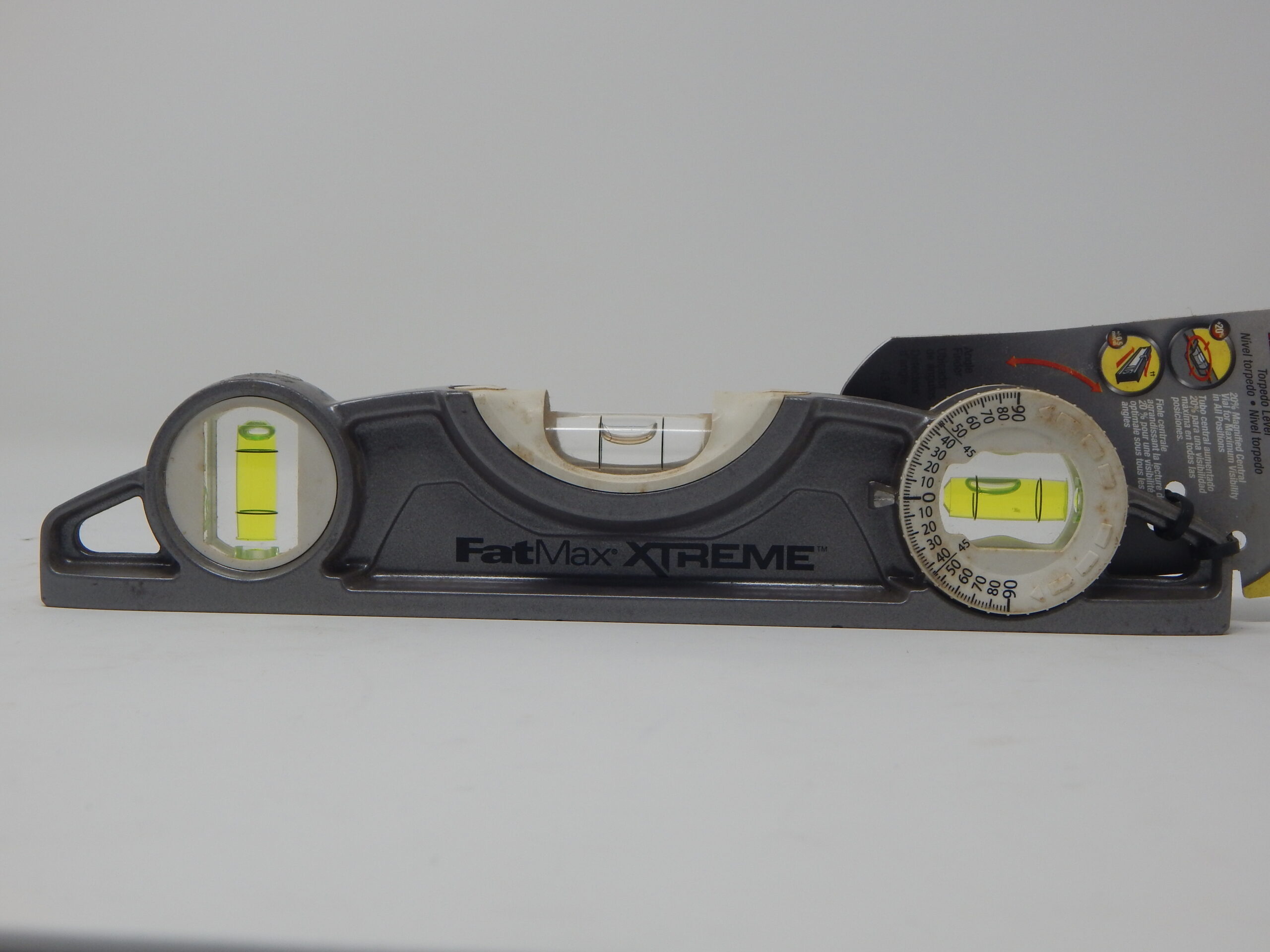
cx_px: 635
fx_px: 1981
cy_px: 476
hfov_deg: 35.5
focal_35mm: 54
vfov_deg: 27.0
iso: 125
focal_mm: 9.7
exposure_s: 1/100
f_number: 3.8
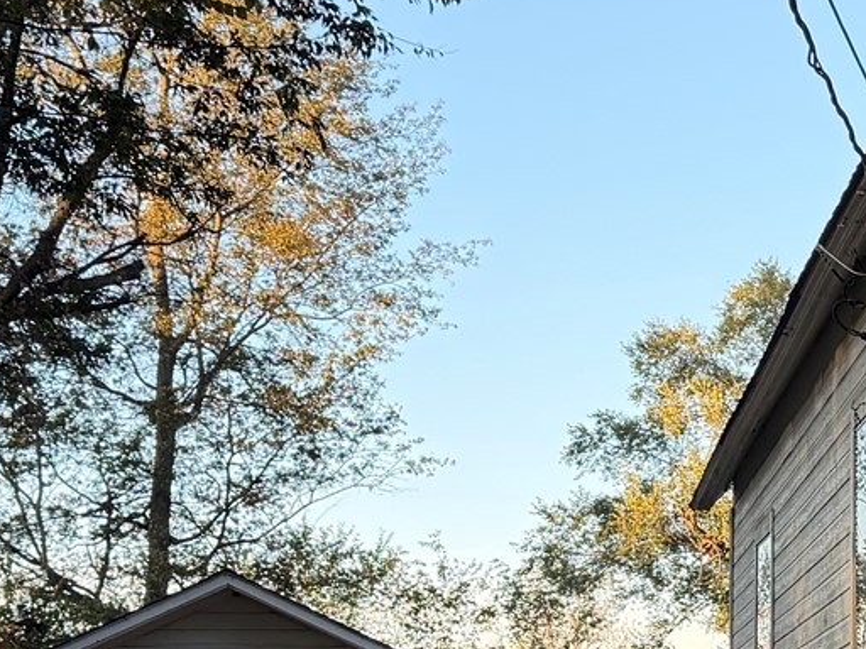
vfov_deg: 16.3
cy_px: 515
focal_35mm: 90
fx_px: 2252
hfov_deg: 21.3
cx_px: 790
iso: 100
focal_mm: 6.76
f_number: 1.78
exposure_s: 1/649
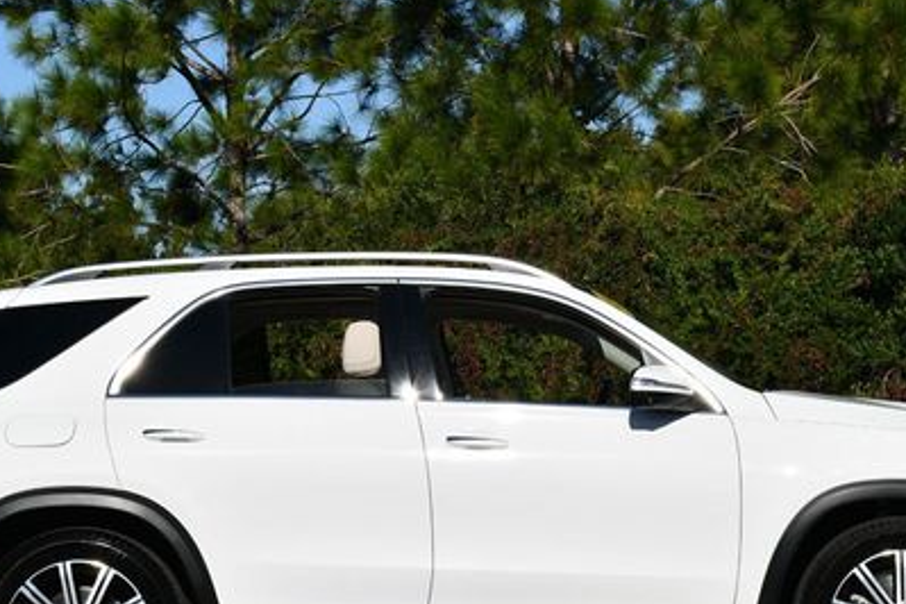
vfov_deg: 11.2
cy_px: 347
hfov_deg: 16.8
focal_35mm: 122
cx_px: 509
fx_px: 3070
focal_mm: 38
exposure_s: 1/400
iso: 100
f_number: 10
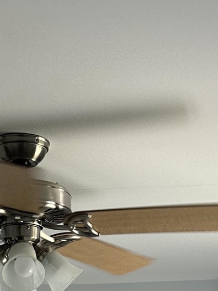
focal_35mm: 105
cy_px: 523
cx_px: 77
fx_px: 882
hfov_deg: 14.1
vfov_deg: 15.9
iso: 80
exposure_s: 1/181
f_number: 1.78
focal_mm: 6.86
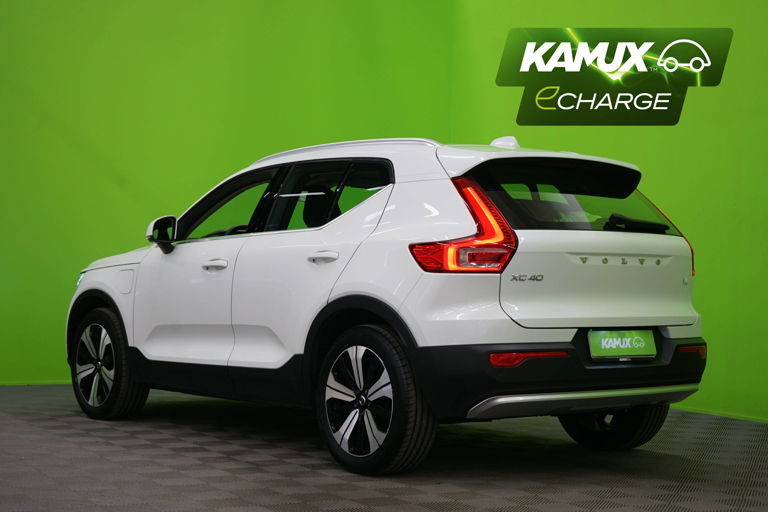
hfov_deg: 32.4
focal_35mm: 62
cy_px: 256
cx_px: 384
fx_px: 1323
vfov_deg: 21.9
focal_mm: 62
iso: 400
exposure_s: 1/13
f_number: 5.6
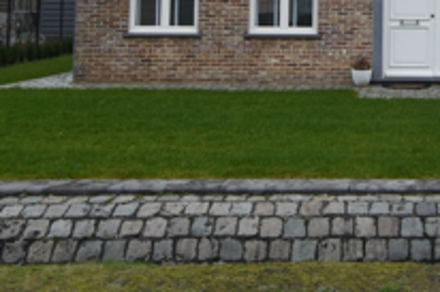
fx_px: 855
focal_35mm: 70
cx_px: 421
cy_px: -58
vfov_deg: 18.4
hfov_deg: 27.5
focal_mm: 12
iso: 200
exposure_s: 1/160
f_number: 7.1
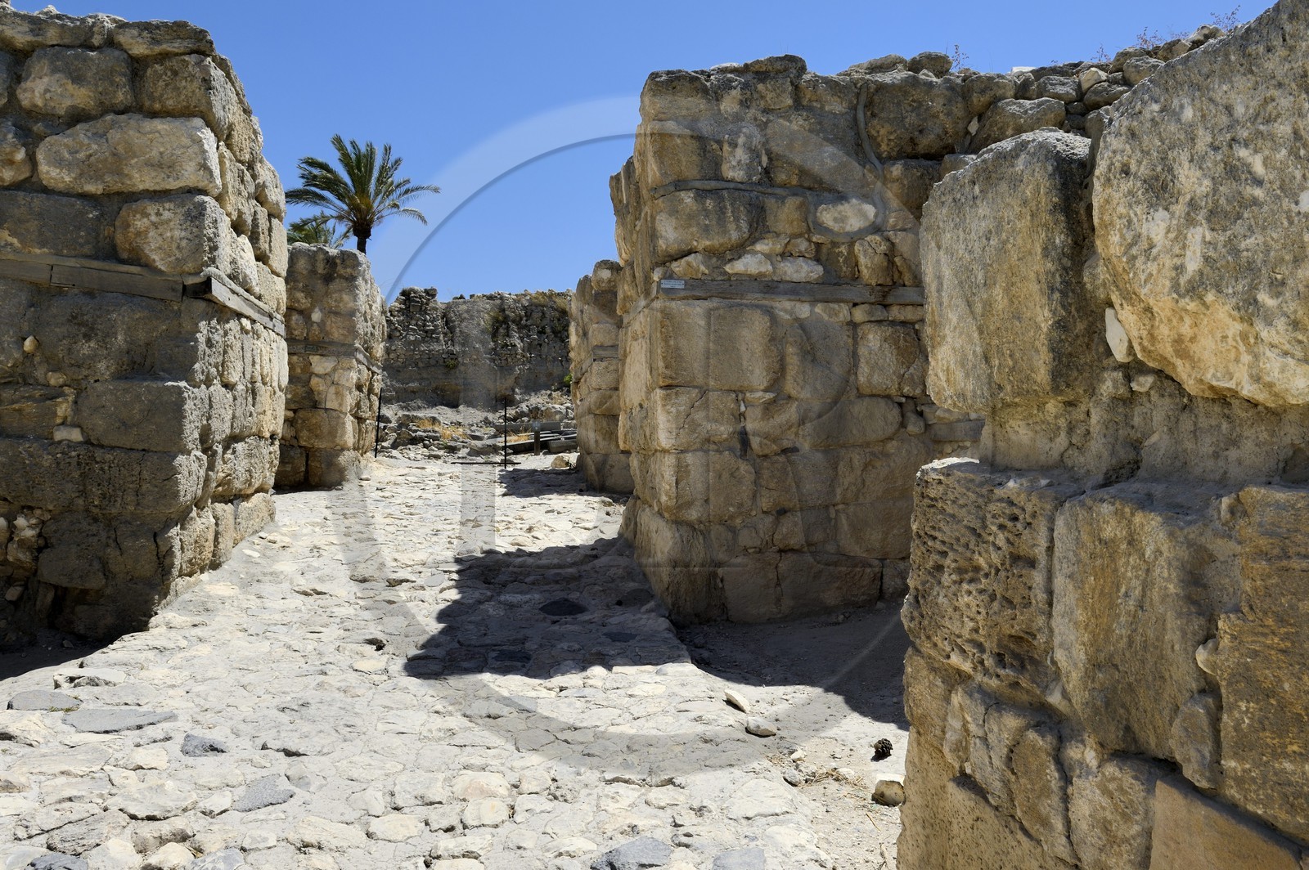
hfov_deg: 73.8
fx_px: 872
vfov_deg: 53.1
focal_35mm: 24
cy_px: 435
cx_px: 654
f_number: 13
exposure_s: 1/250
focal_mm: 24
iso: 100
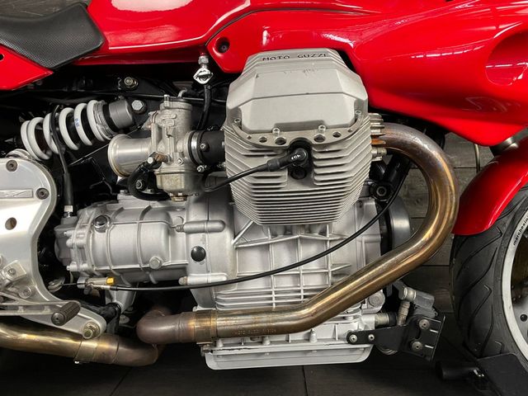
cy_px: 198
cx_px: 264
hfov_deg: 67.3
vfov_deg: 53.1
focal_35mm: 26
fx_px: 397
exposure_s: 1/50
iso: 320
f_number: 1.6
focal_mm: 4.2
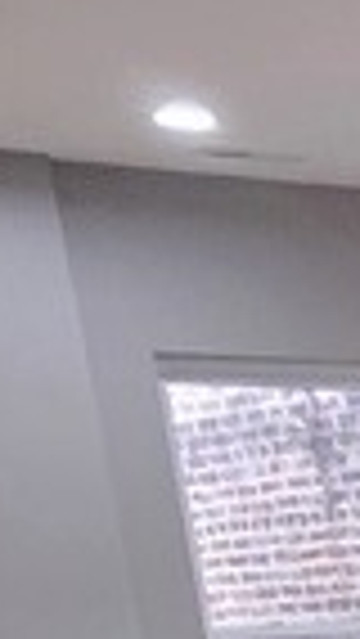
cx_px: 1584
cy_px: 968
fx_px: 1831
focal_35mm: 108
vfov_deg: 17.7
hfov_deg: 7.1
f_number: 2.2
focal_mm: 2.2
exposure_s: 1/60
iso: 200
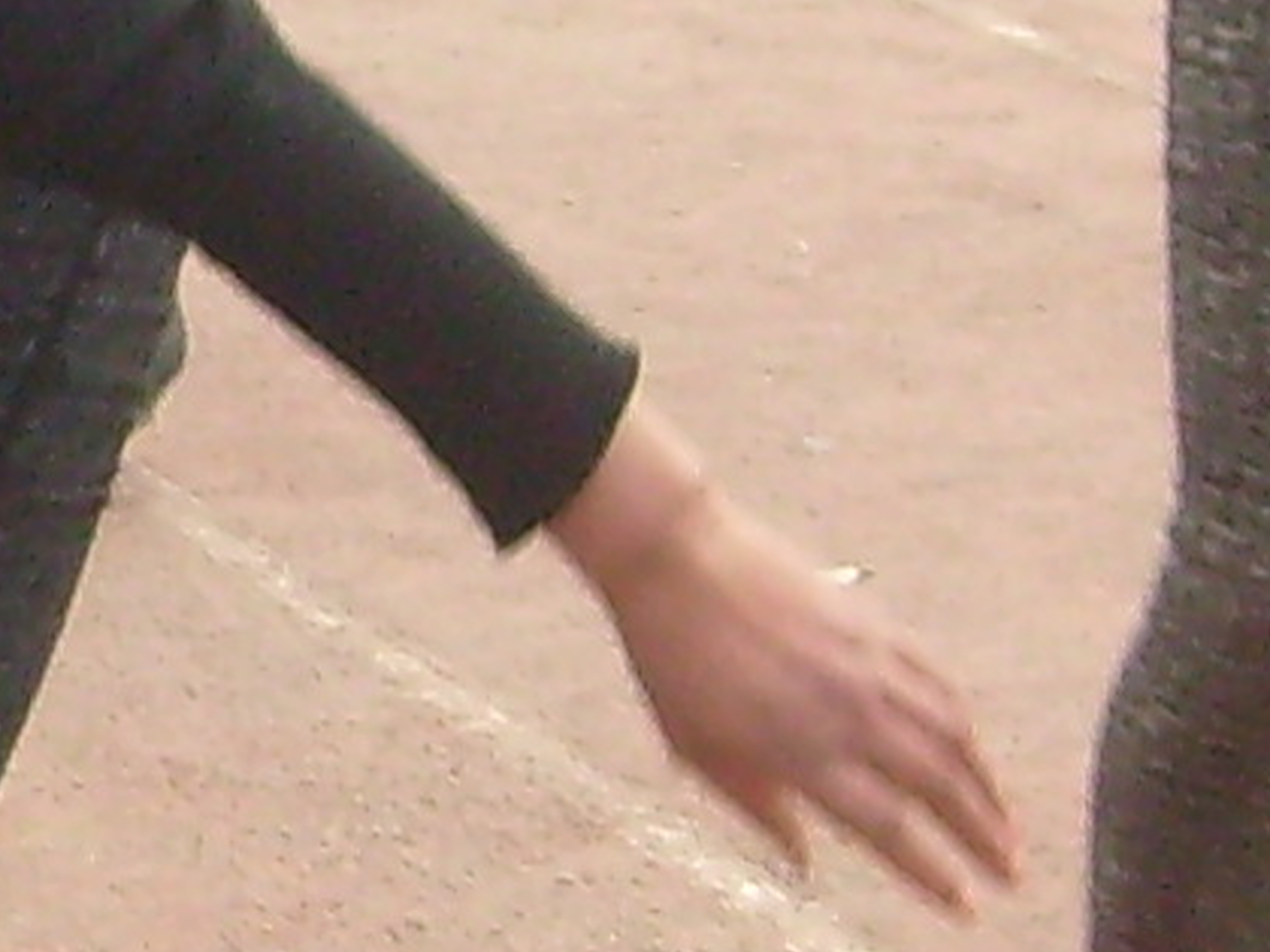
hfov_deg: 7.6
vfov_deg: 5.8
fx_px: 9392
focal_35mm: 256
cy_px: 284
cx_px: -405
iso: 80
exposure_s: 1/125
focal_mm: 5.8
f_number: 7.1
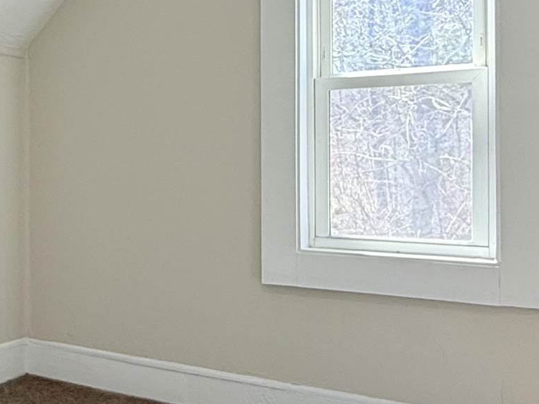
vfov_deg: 26.1
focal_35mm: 56
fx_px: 872
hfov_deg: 30.8
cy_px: 167
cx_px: -48
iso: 80
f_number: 2.2
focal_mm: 2.22
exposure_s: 1/120
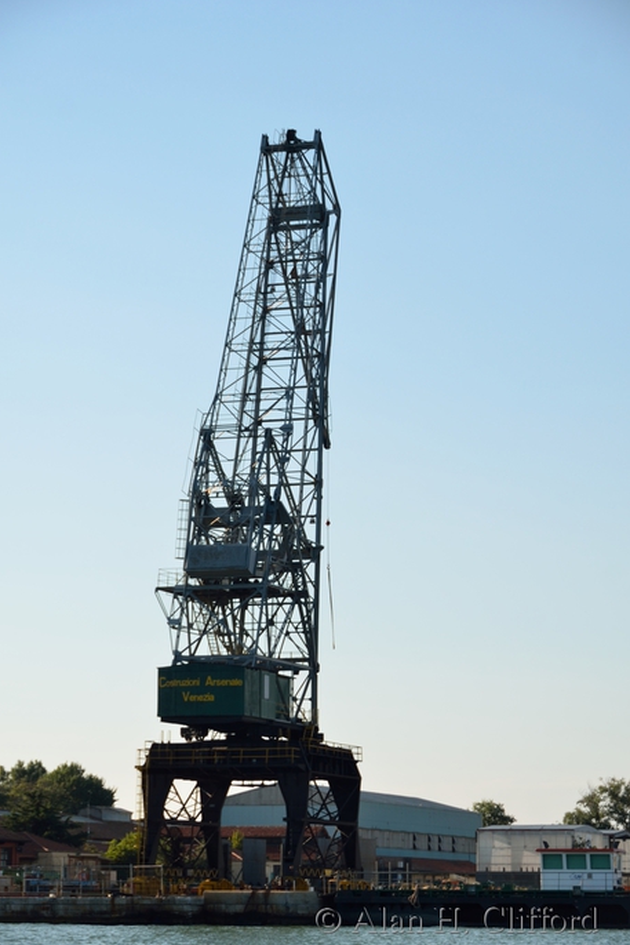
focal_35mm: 107
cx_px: 318
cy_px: 470
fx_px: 2807
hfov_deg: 12.8
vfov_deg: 19.1
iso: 100
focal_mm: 70
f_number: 5.6
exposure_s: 1/500
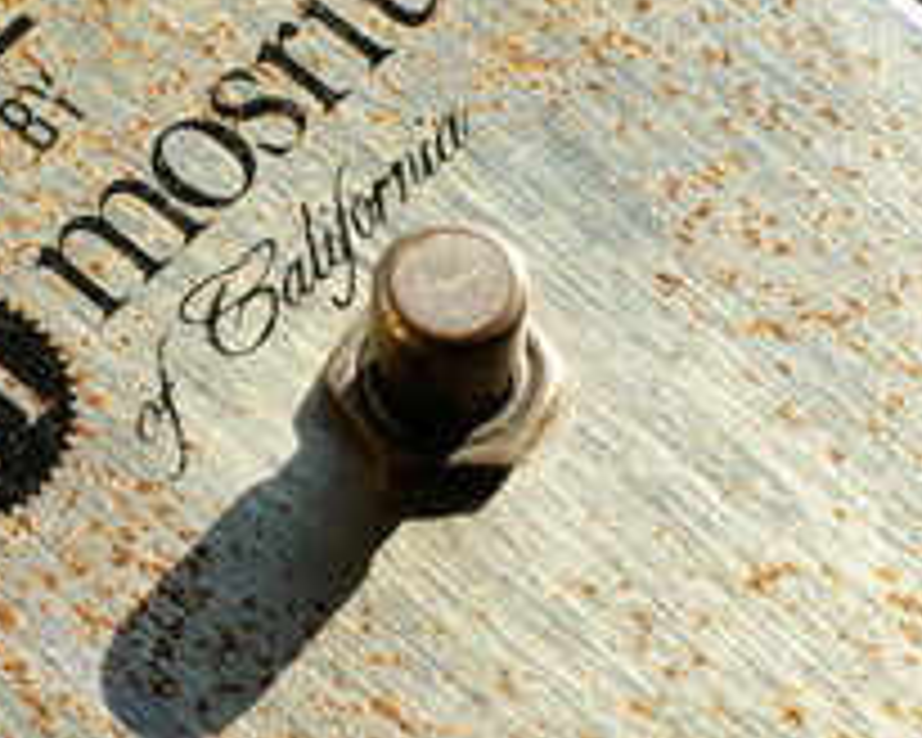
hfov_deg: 10.0
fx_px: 5235
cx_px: 148
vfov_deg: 8.1
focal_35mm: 192
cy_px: 464
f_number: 11
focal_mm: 35
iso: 200
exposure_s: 1/100
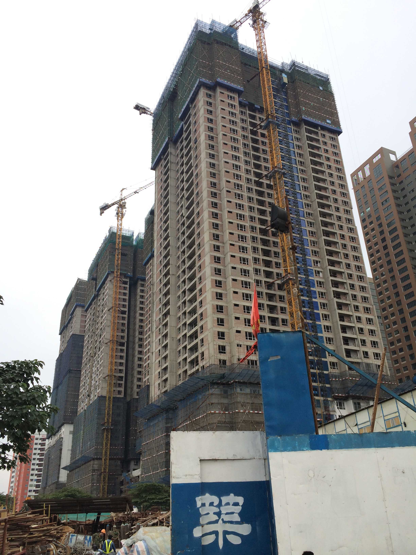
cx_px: 208
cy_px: 278
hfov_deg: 46.8
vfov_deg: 60.0
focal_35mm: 30
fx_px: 481
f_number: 2.2
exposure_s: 1/241
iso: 32
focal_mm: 4.12
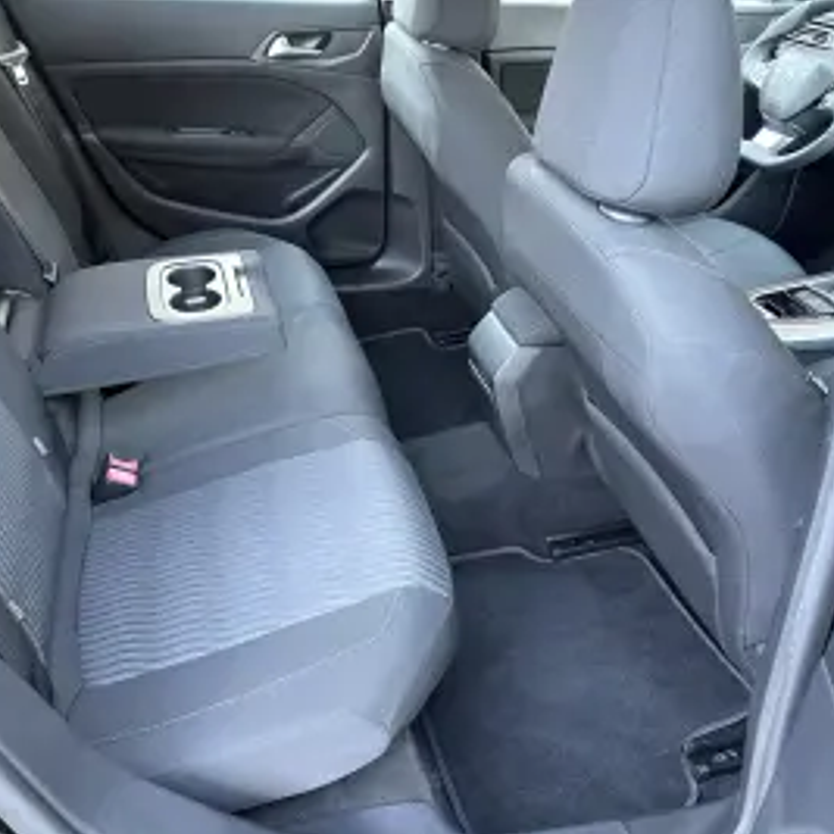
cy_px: 419
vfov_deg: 52.5
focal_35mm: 31
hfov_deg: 52.0
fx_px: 845
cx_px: 319
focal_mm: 5.96
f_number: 1.6
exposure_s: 1/40
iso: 640
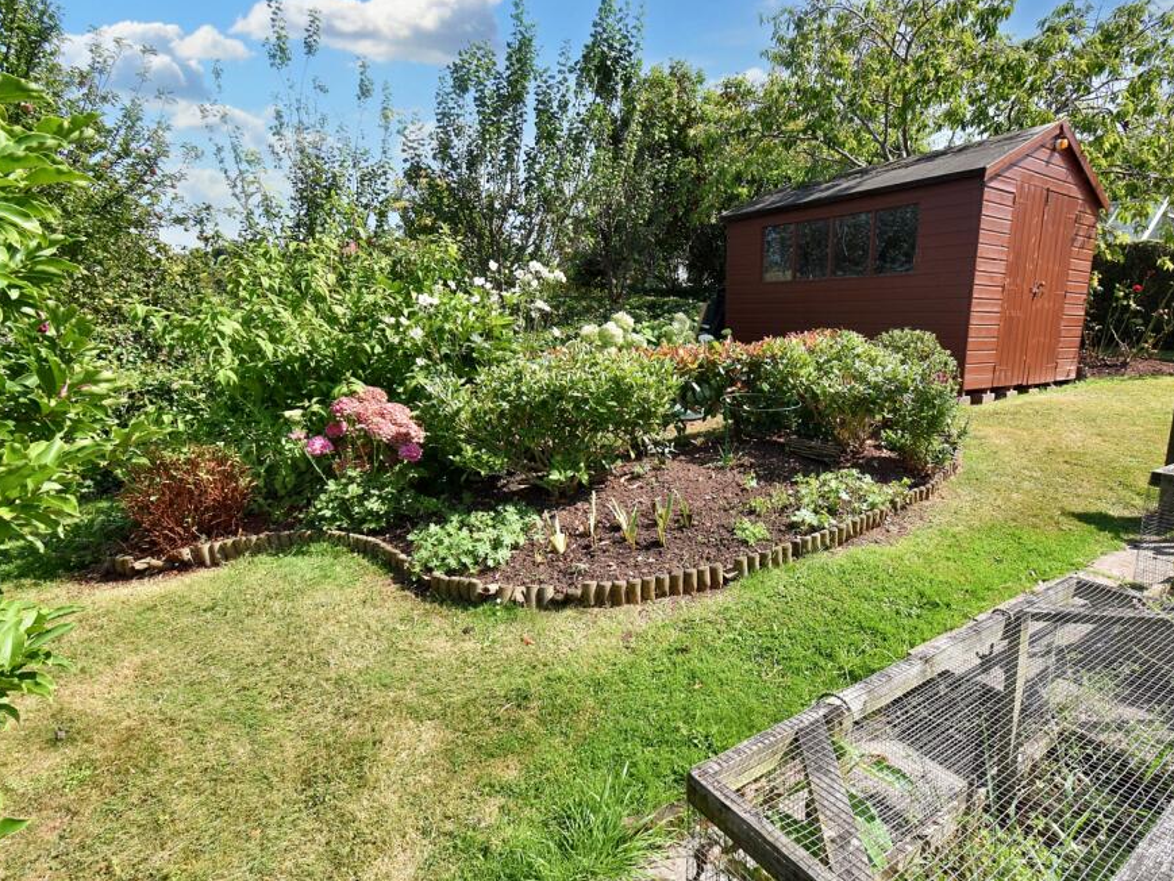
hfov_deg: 90.8
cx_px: 632
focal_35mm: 17
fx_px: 577
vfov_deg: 74.7
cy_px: 457
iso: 200
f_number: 8
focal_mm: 10
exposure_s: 1/250
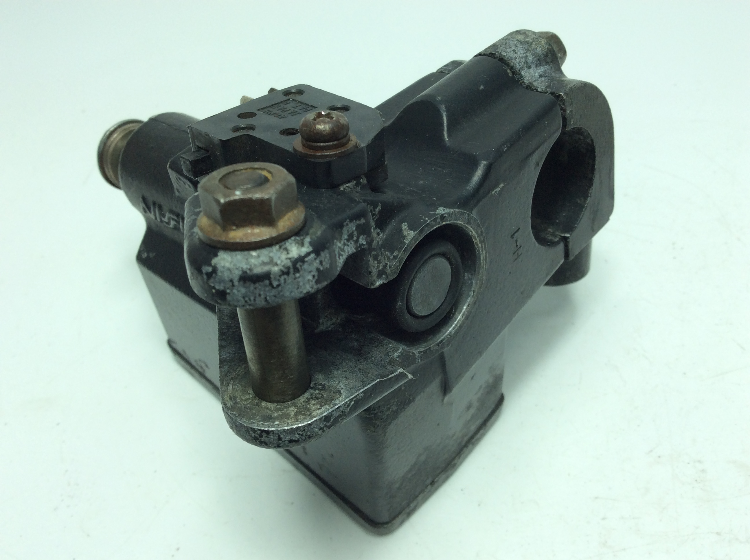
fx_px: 692
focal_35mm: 32
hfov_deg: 56.9
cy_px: 280
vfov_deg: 44.1
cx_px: 375
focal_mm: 3.3
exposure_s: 1/290
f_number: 2.4
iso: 32
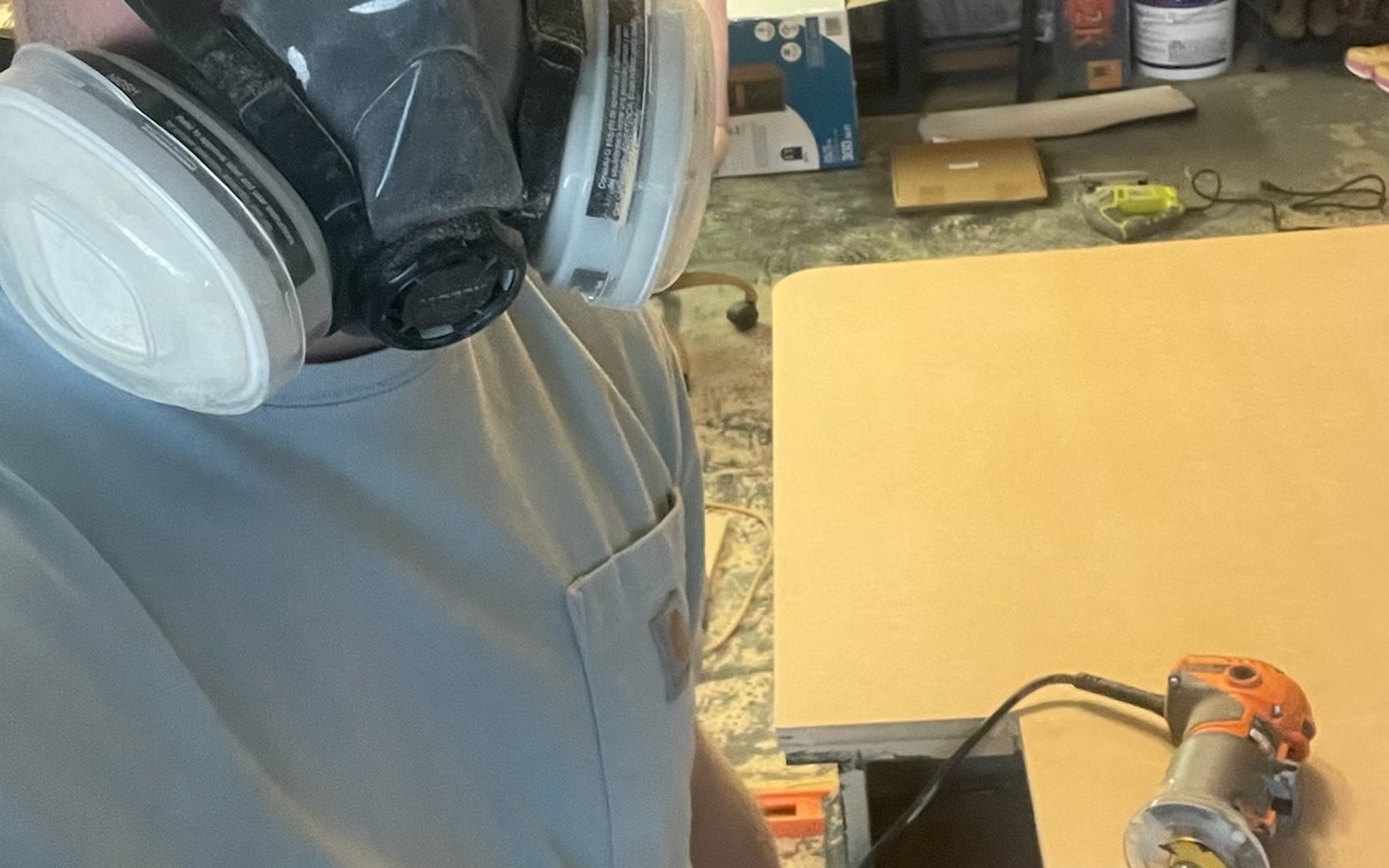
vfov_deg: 27.2
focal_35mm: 47
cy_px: 256
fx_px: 1779
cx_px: 696
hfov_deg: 42.6
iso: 400
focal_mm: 2.71
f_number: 2.2
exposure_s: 1/40
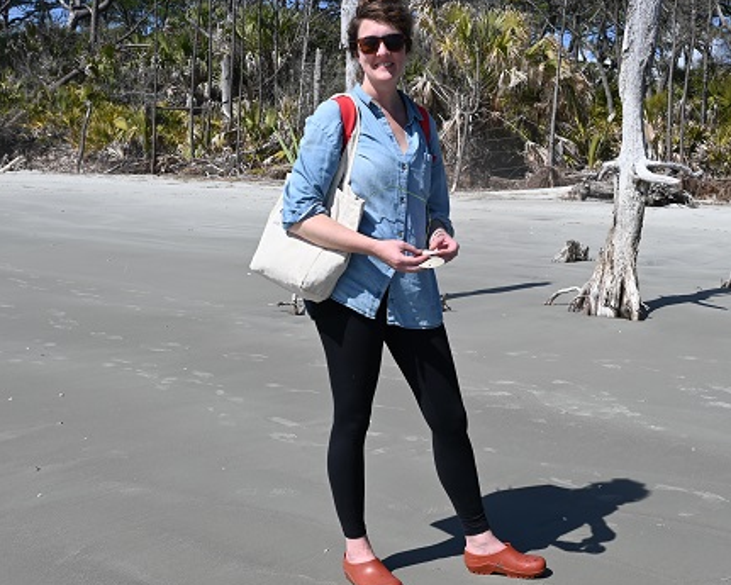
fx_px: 1017
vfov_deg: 32.1
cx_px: 439
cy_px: 320
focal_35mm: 47
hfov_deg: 39.4
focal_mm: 24
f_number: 8
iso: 100
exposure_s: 1/400
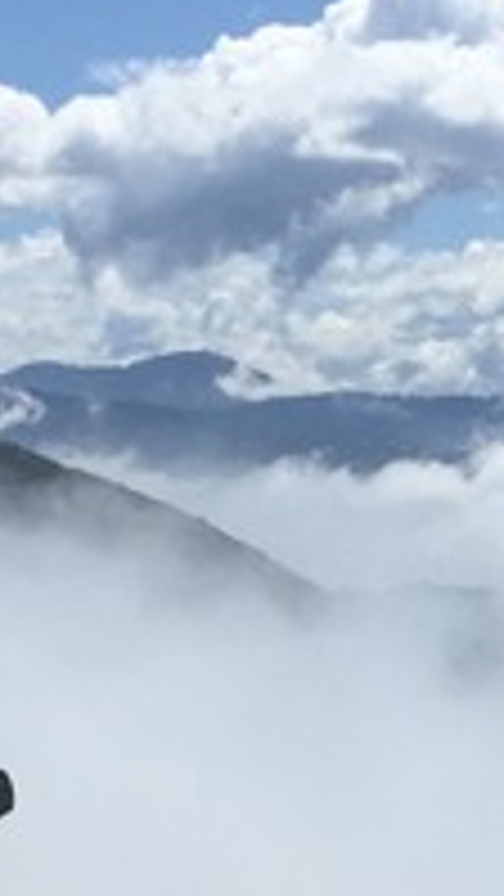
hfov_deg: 9.5
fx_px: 3016
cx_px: 418
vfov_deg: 16.6
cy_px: 855
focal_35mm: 127
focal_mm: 4.15
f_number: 2.2
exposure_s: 1/5650
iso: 32
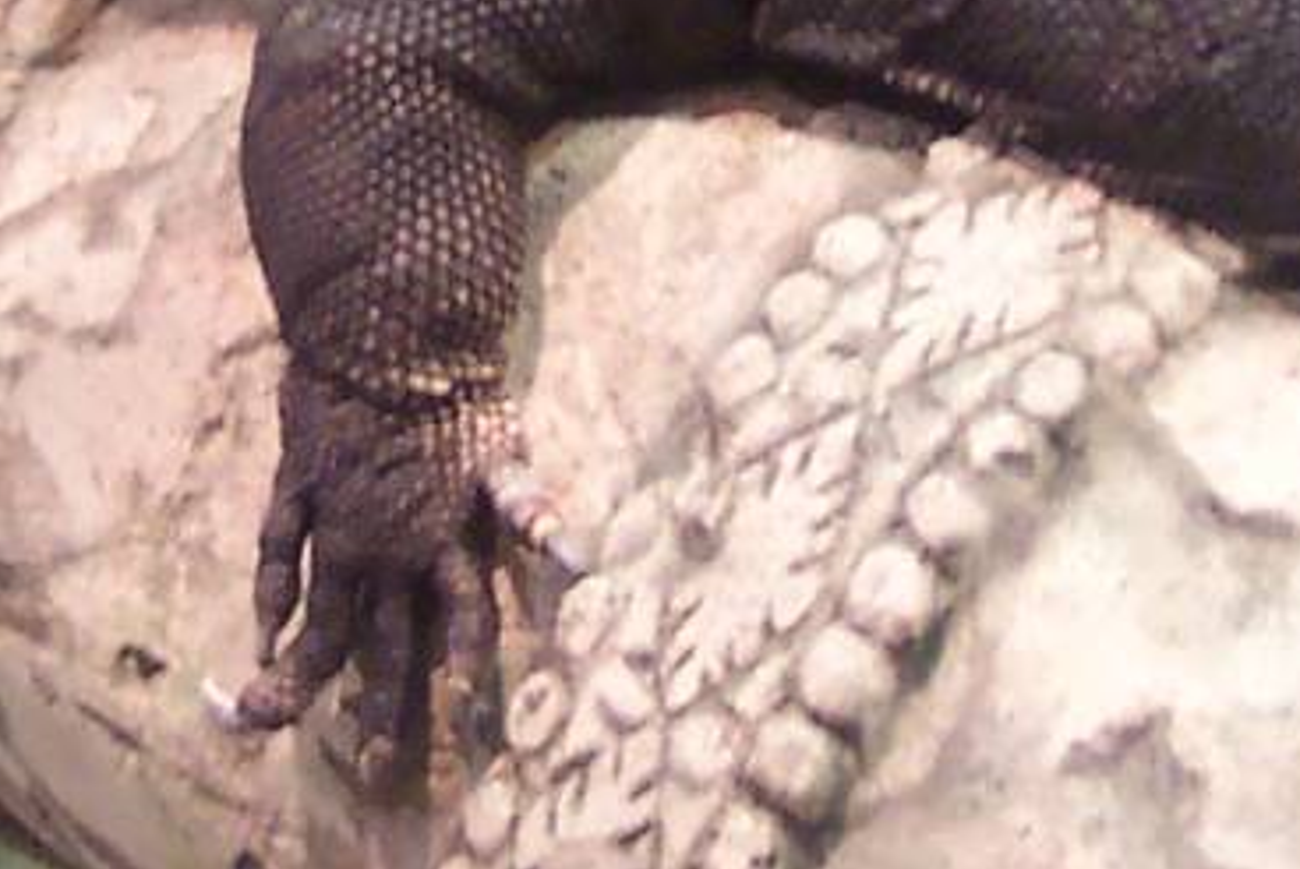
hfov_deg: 12.4
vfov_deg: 8.3
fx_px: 5963
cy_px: -9
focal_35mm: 165
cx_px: 675
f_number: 2.8
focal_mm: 8
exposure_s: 1/10
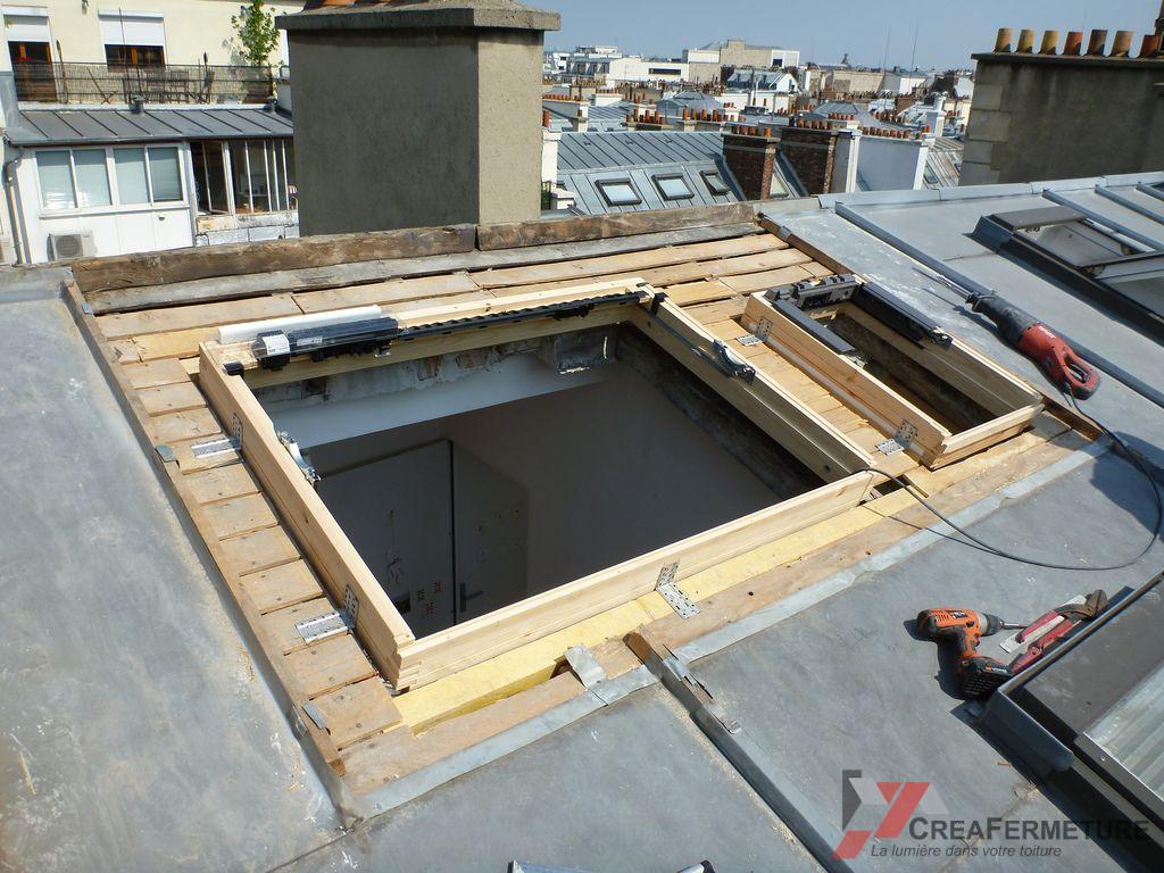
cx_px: 582
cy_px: 436
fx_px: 942
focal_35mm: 28
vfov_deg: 49.7
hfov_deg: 63.4
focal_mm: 4.9
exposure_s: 1/160
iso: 100
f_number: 10
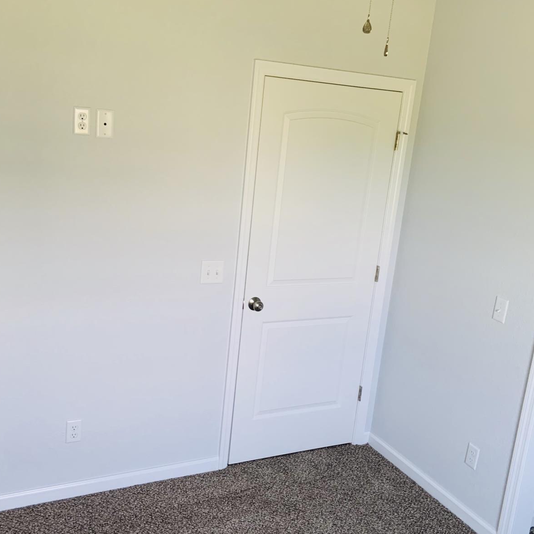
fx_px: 681
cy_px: 291
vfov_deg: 42.8
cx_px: 261
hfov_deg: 42.8
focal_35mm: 39
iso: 80
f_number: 1.8
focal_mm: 4.25
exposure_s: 1/121
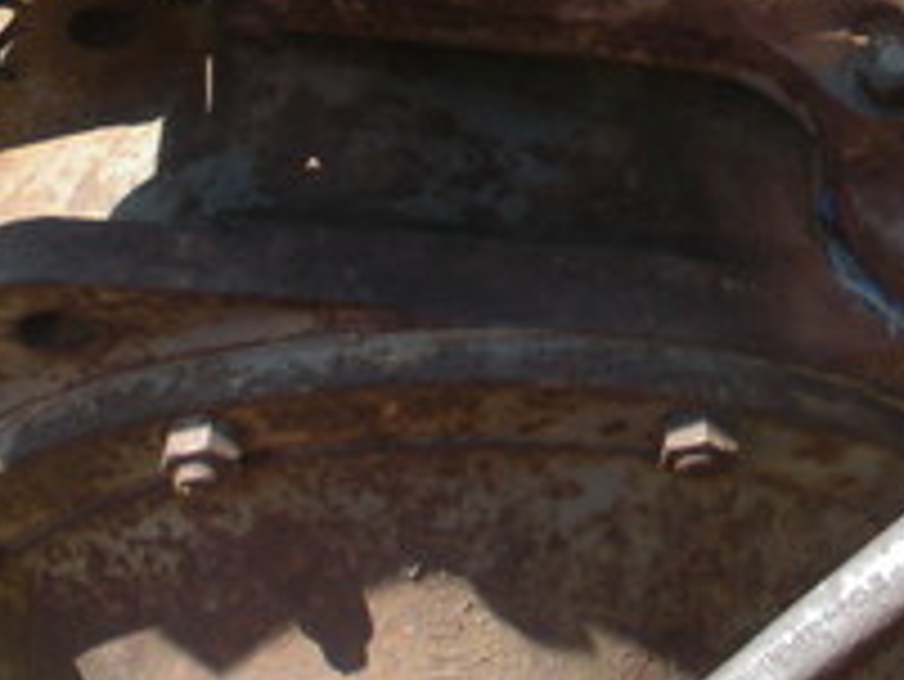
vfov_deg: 11.6
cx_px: 900
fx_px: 3214
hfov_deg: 15.7
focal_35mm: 123
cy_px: -275
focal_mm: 6.3
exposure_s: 1/186
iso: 64
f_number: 3.5
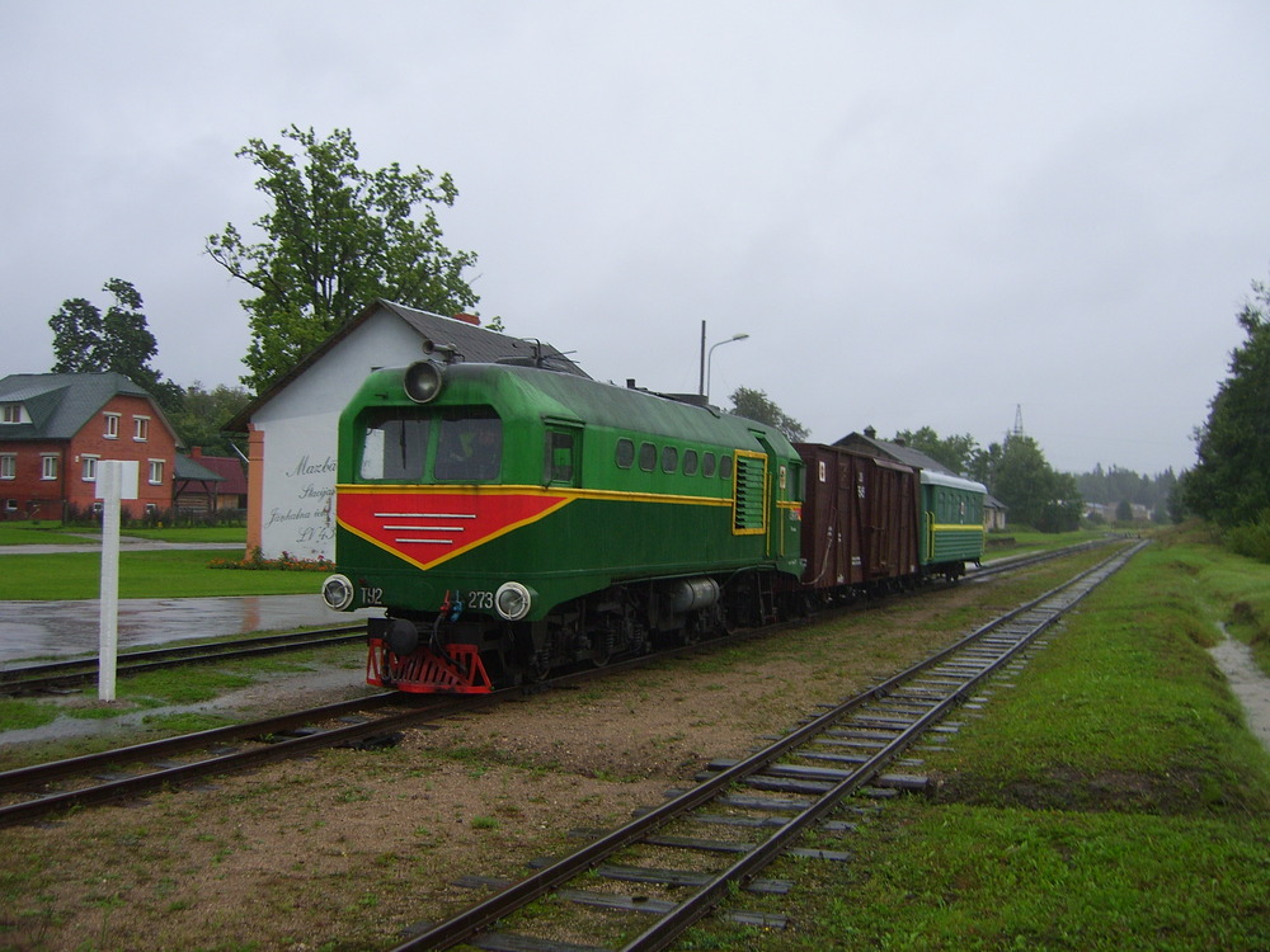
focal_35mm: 38
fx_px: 1394
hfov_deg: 49.0
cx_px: 635
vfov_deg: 37.7
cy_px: 476
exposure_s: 1/60
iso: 50
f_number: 2.8
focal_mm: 7.8
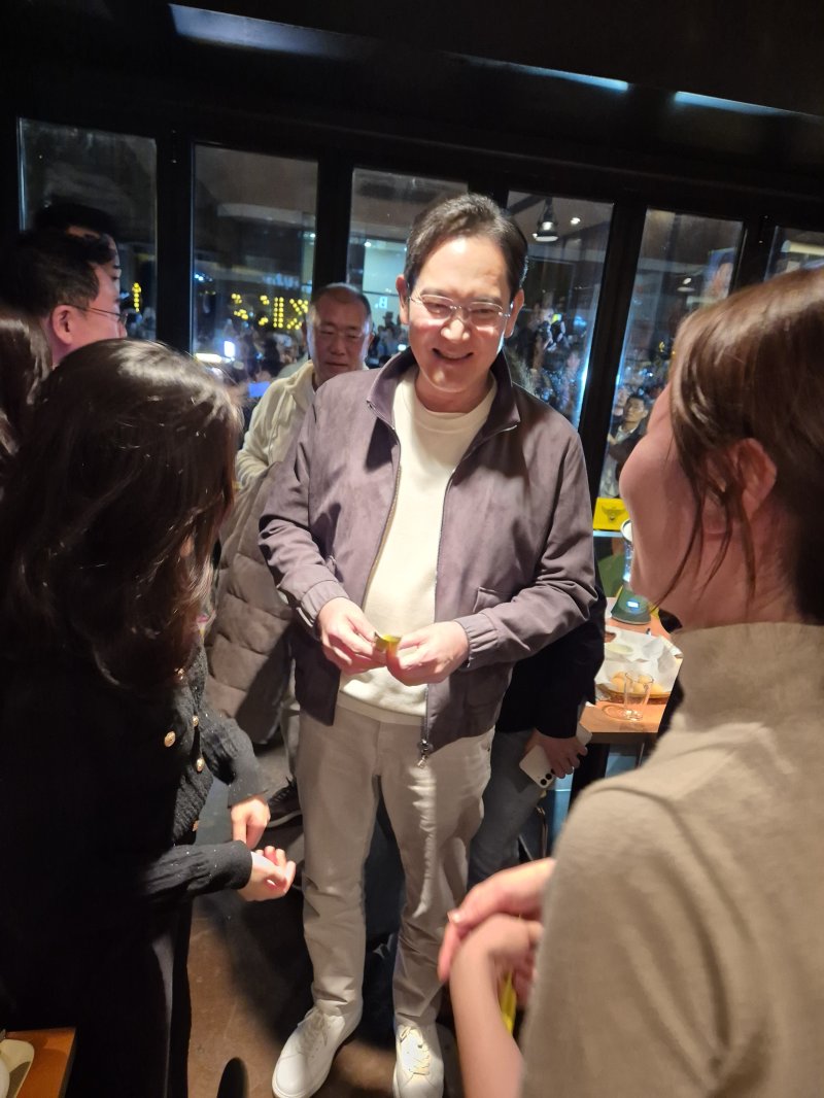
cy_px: 549
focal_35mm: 23
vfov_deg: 73.9
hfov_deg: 58.9
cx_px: 412
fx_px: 730
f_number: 1.8
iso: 640
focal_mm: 5.4
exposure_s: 1/60
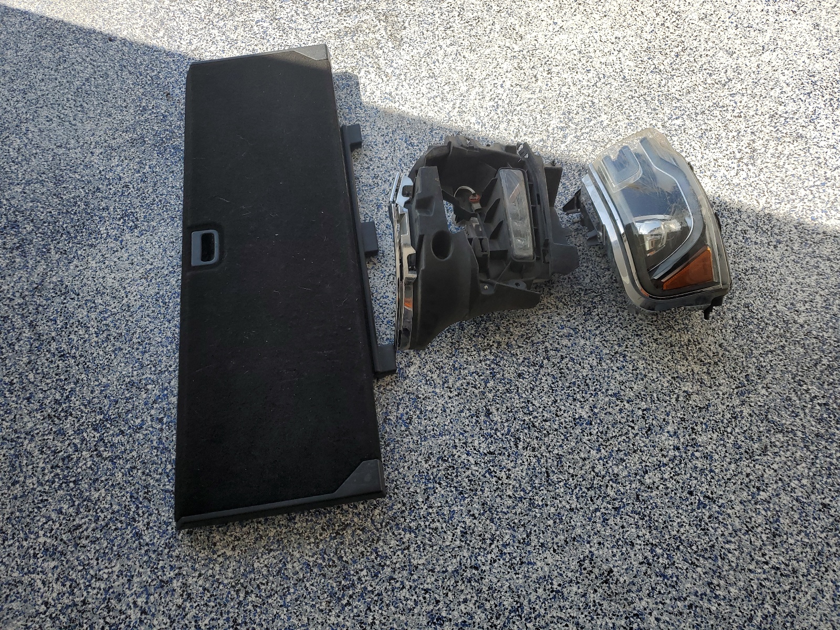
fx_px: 631
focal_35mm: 26
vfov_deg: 53.1
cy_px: 315
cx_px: 420
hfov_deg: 67.3
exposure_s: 1/2000
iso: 50
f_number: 1.5
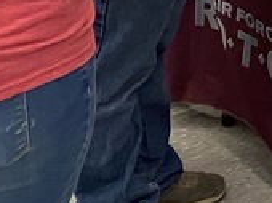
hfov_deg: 12.2
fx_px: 1232
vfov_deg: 8.6
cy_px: -275
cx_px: 365
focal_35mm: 157
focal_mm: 4.25
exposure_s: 1/60
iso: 500
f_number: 1.8
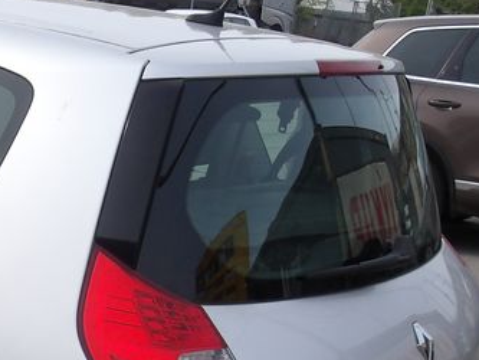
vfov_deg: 17.3
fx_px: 1149
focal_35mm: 83
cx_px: -101
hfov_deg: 21.8
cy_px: 372
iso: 100
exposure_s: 1/842
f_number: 3
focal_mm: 4.9
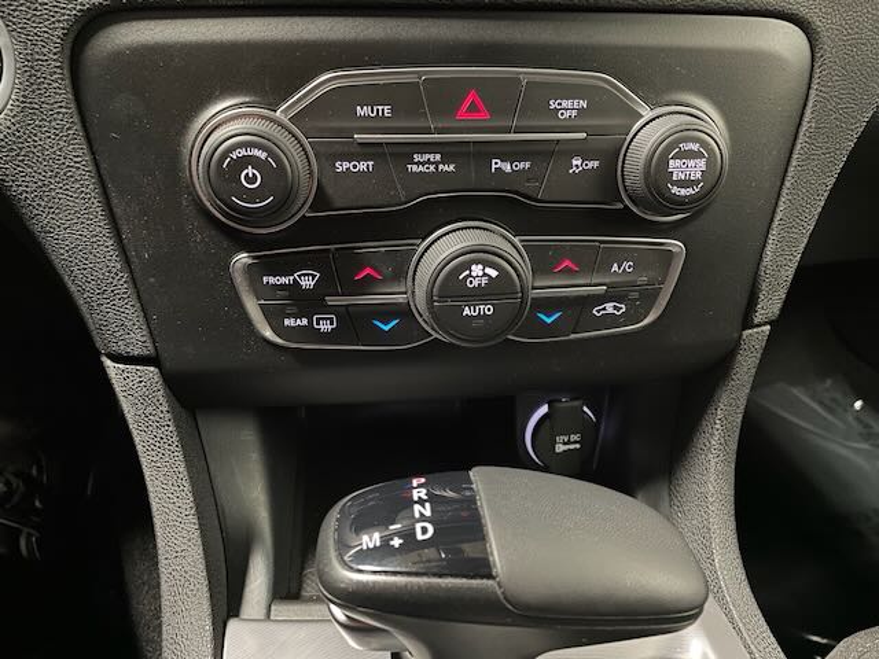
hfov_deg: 67.3
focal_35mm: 26
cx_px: 440
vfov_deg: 53.1
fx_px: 660
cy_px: 330
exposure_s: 1/10
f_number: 1.6
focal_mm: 4.2
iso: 500
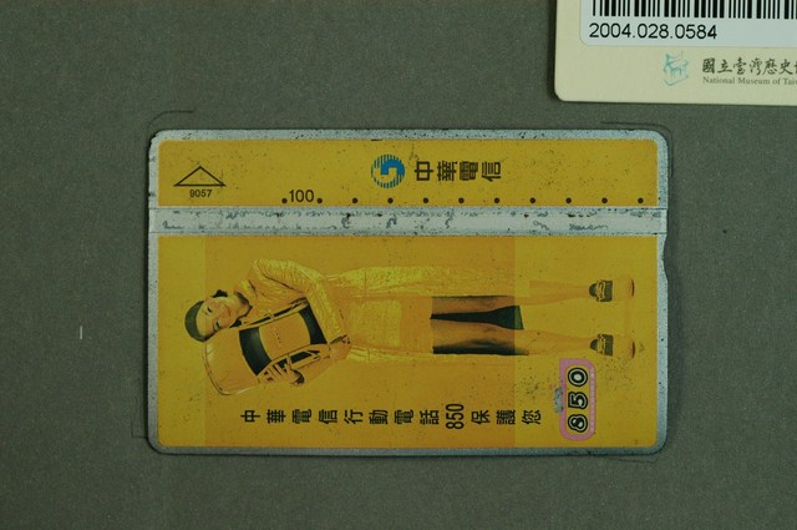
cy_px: 265
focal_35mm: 90
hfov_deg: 22.6
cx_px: 398
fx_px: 1990
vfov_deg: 15.1
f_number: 6.3
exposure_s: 1/20
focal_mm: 60
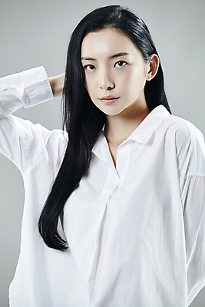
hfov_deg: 6.9
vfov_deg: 10.3
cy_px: 154
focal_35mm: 200
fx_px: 1707
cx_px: 102
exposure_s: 1/125
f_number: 5.6
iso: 80
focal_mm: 200
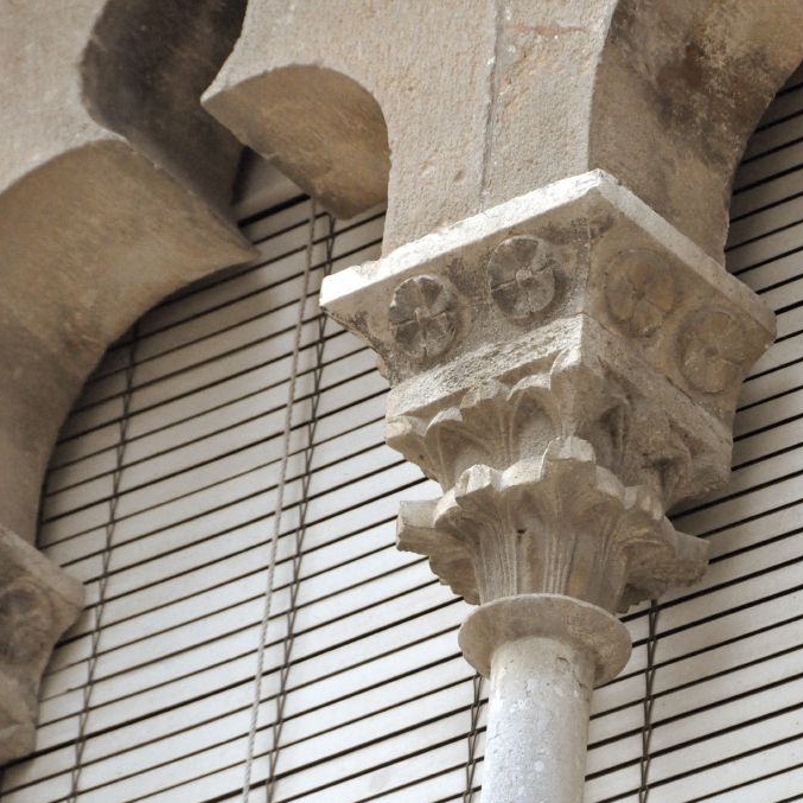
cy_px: 402
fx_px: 10104
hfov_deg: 4.5
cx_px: 571
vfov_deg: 4.6
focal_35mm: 385
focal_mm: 200
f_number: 8
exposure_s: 1/1000
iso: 3200
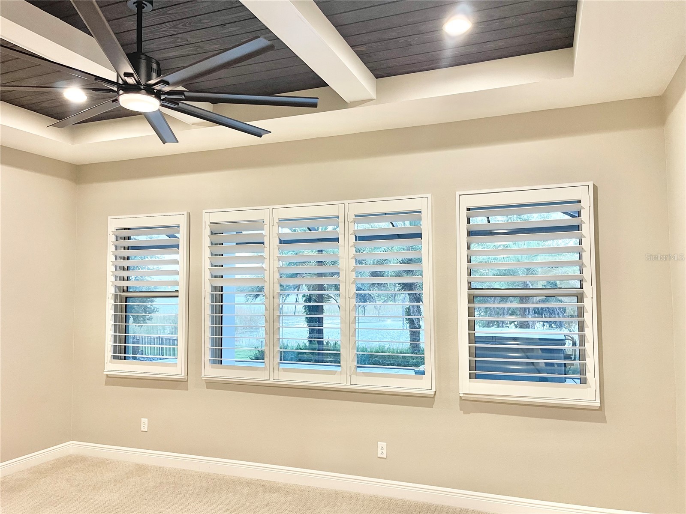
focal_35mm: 25
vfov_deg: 54.9
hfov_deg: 69.4
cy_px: 257
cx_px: 343
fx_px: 495
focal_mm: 5.1
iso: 200
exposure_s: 1/60
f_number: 1.6
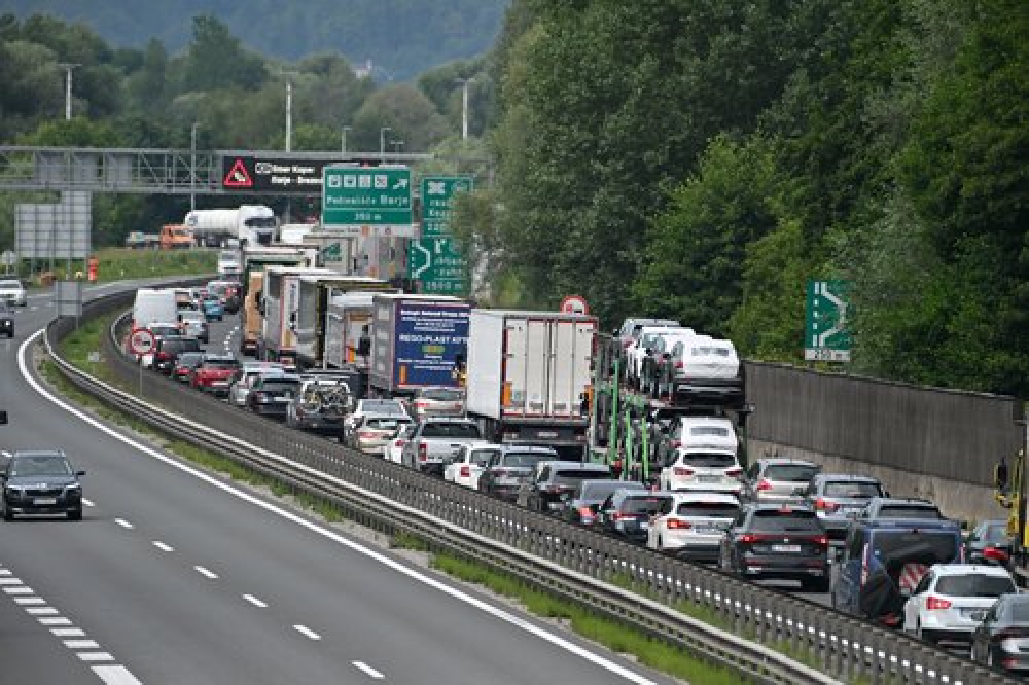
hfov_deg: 4.1
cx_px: 514
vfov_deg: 2.7
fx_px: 14286
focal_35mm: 500
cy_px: 342
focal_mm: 500
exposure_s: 1/3200
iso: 400
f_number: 5.6
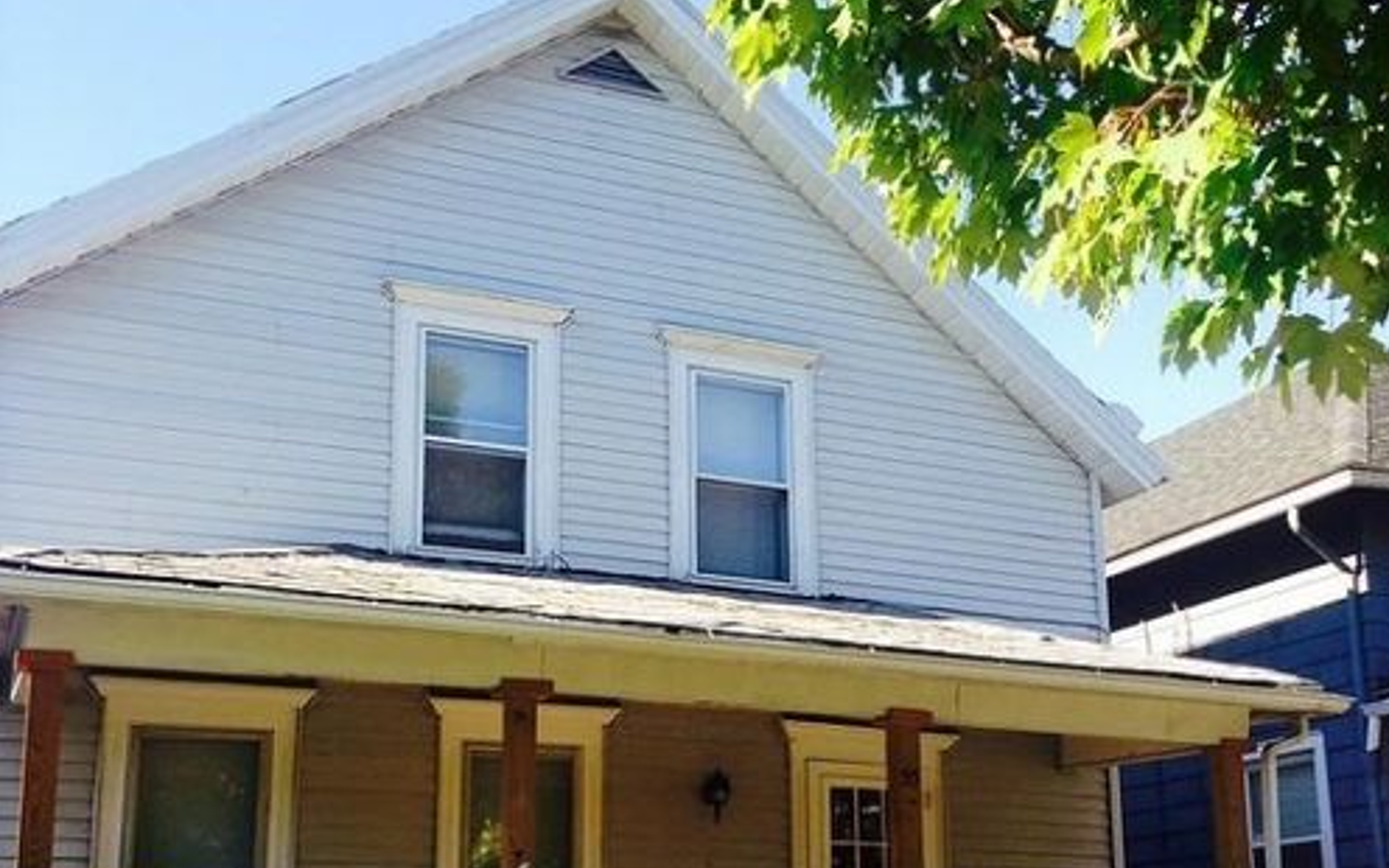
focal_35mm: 47
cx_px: 697
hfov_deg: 42.6
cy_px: 659
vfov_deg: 27.0
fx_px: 1779
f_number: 2.4
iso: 50
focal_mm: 4.12
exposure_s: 1/384
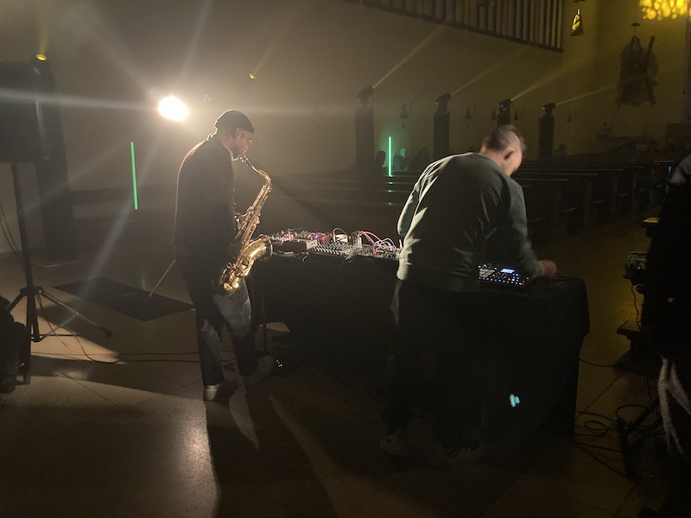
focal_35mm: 28
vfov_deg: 49.7
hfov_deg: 63.4
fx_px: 559
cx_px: 346
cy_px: 259
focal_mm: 3.99
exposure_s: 1/15
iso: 1000
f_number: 1.8
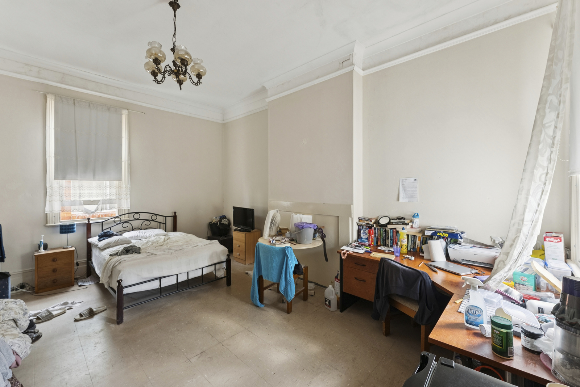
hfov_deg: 104.2
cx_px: 290
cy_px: 194
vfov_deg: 81.3
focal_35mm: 14
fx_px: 226
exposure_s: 1/25
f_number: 6.3
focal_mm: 14
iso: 500
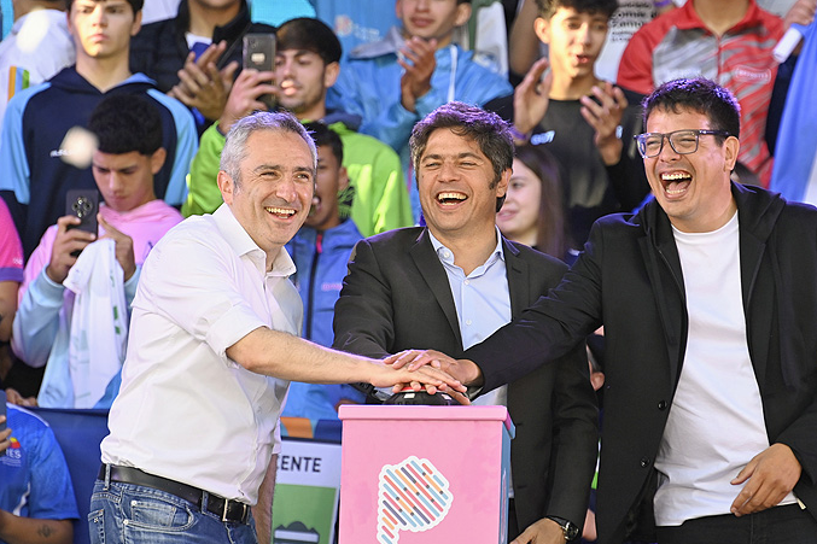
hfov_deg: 5.5
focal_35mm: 378
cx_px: 457
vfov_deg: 3.6
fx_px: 8576
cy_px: 266
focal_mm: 320
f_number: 5.6
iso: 1000
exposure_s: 1/1000
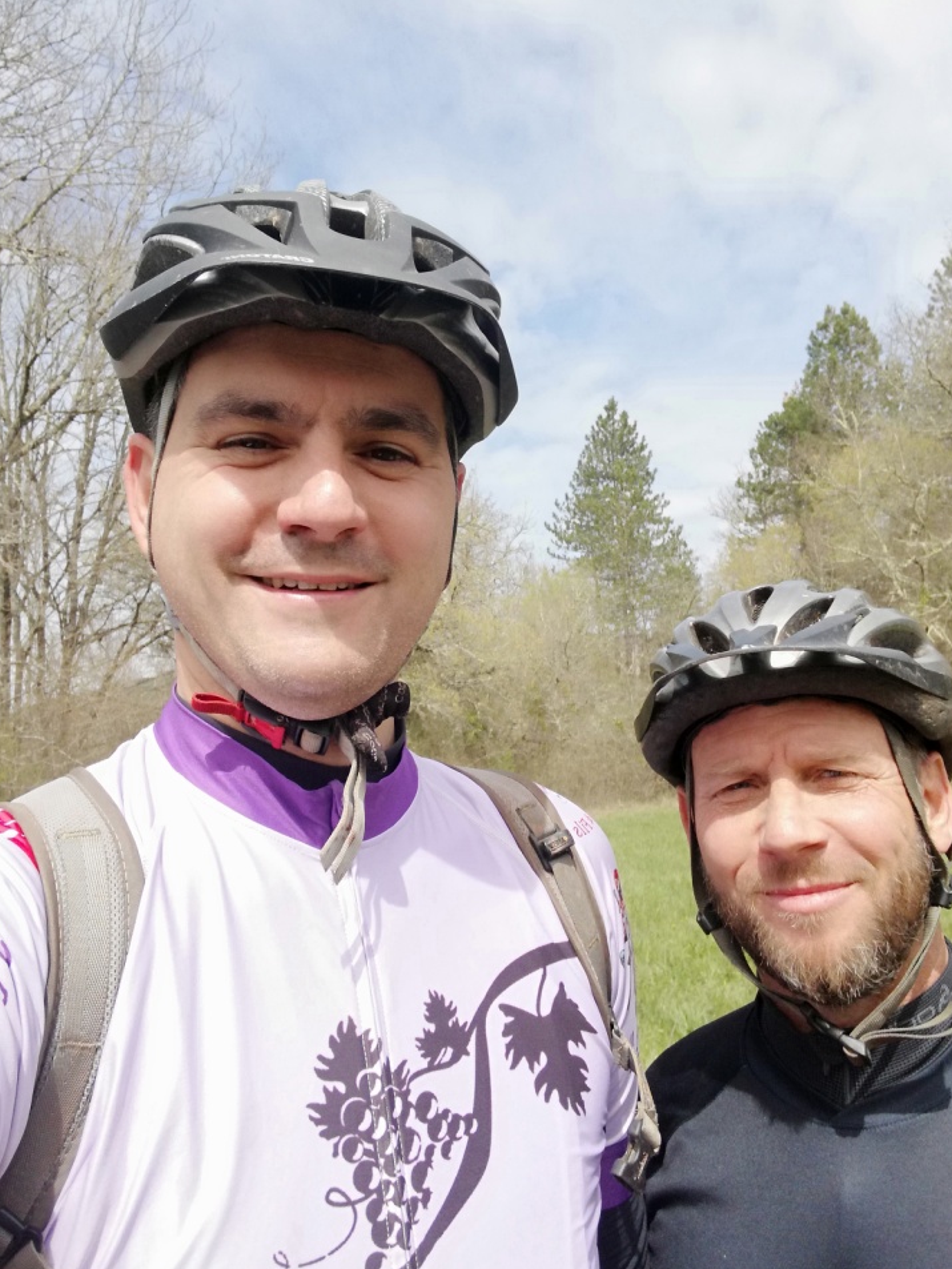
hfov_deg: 48.2
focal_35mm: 29
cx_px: 479
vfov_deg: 61.6
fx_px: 1063
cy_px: 602
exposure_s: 1/1202
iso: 50
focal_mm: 2.84
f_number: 2
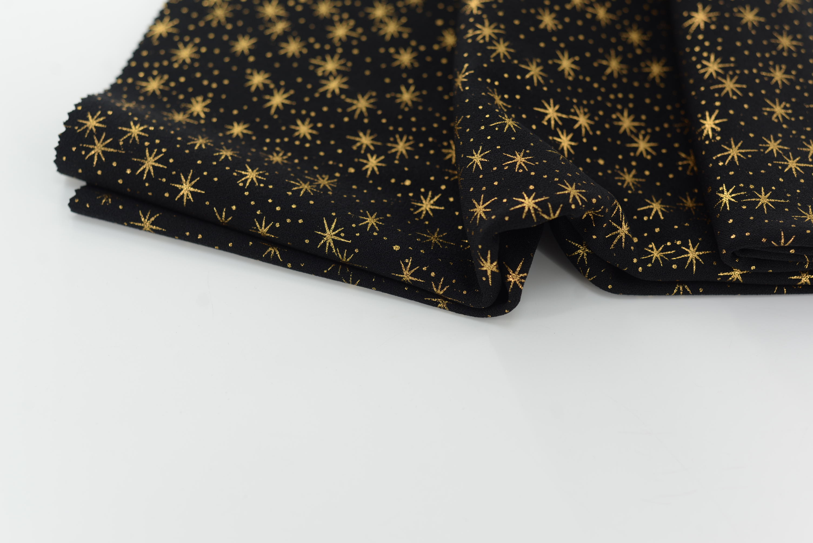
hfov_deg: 39.6
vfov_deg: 27.0
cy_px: 272
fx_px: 1130
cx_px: 406
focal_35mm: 50
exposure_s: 1/100
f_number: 4
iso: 100
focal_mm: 50
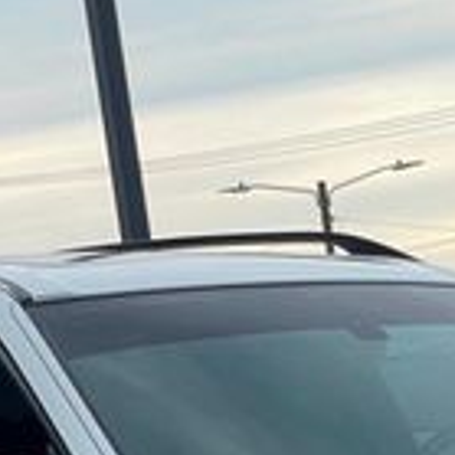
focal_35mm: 211
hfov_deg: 8.3
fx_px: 3138
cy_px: 753
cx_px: 360
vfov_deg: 8.1
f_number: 2
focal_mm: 6
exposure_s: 1/292
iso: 25
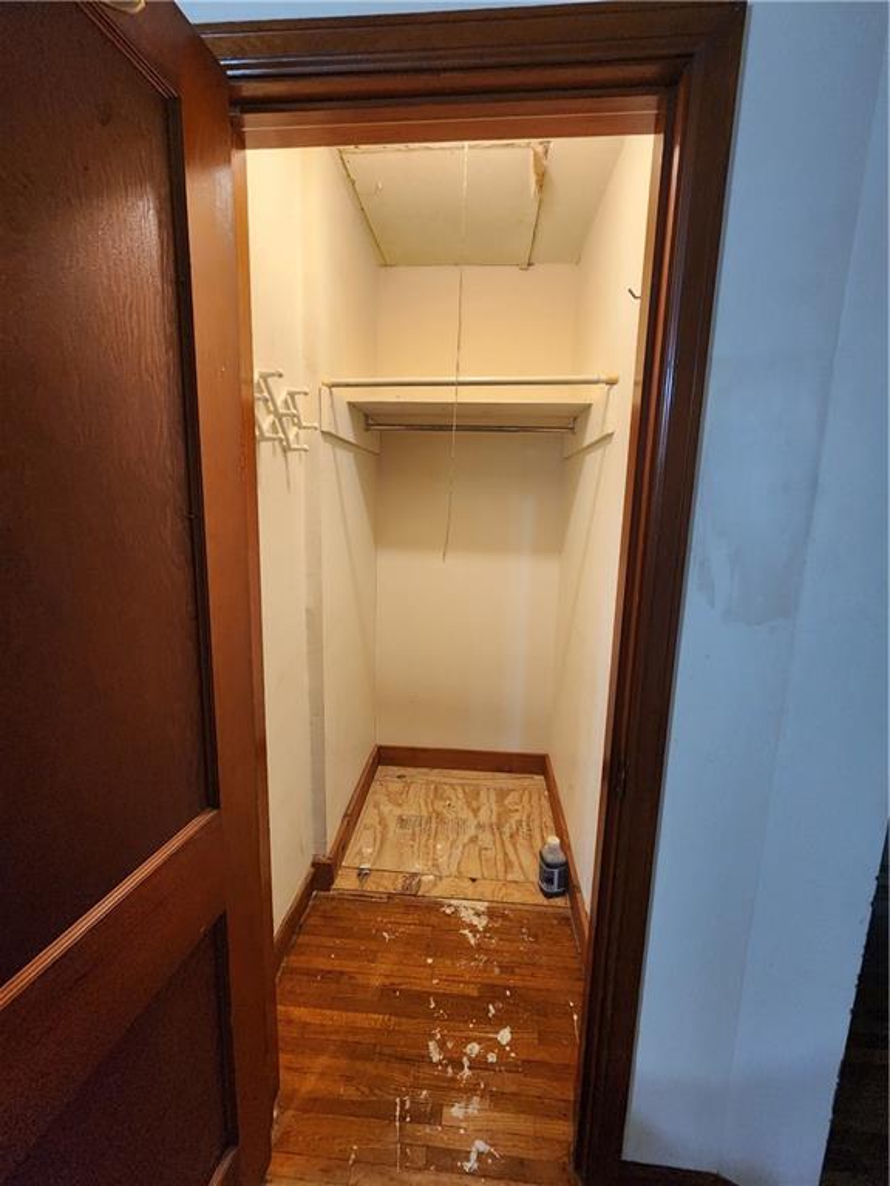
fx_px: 446
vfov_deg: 106.2
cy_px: 593
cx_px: 445
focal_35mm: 13
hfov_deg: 89.9
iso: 400
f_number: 2.2
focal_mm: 2.2
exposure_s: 1/60
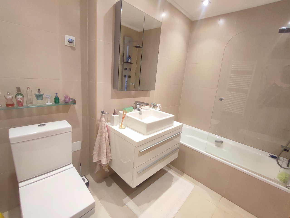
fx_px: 134
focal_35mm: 16
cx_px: 145
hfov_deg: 94.5
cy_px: 109
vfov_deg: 78.2
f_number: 2.2
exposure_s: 1/50
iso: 297
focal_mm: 1.65
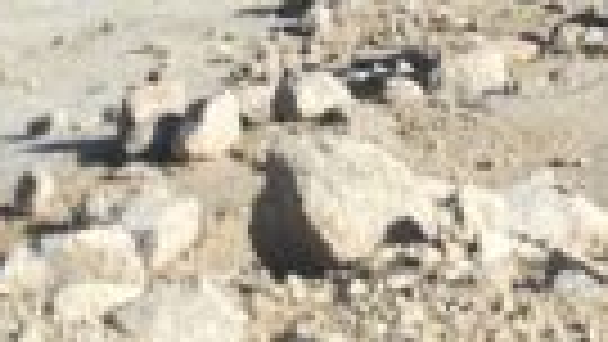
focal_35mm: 240
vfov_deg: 4.6
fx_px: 3870
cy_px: -1017
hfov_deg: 8.7
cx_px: 946
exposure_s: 1/1923
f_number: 2.2
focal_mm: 4.15
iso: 25
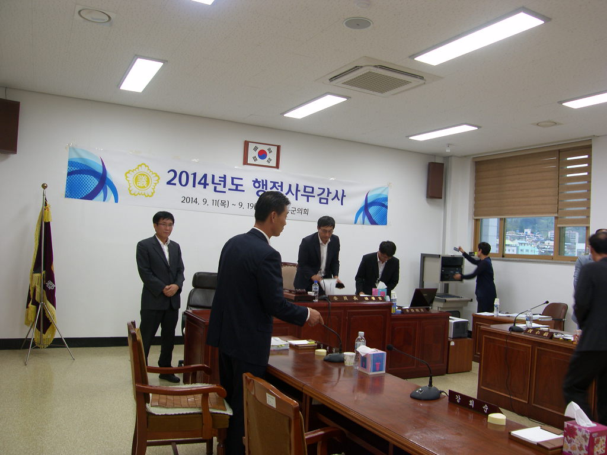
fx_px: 491
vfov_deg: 49.7
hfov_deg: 63.4
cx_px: 304
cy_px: 228
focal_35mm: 28
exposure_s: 1/30
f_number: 2.2
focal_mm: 7.4
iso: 50
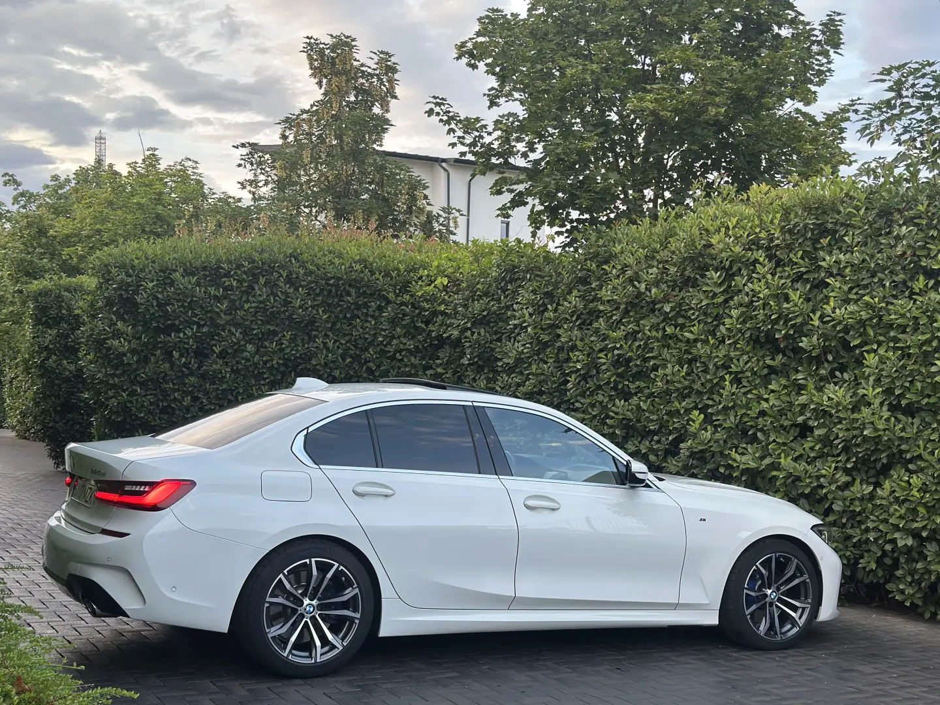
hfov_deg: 39.7
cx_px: 470
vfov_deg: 30.3
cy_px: 352
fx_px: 1303
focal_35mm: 48
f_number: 1.78
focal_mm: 6.86
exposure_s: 1/121
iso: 80
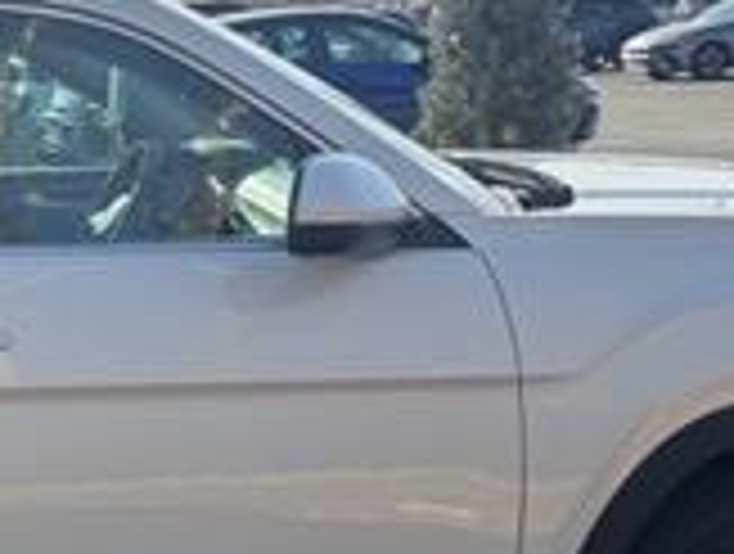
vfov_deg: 15.6
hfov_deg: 19.4
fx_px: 1998
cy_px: 495
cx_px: -180
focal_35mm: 94
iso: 100
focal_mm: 6.76
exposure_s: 1/3584
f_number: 1.78
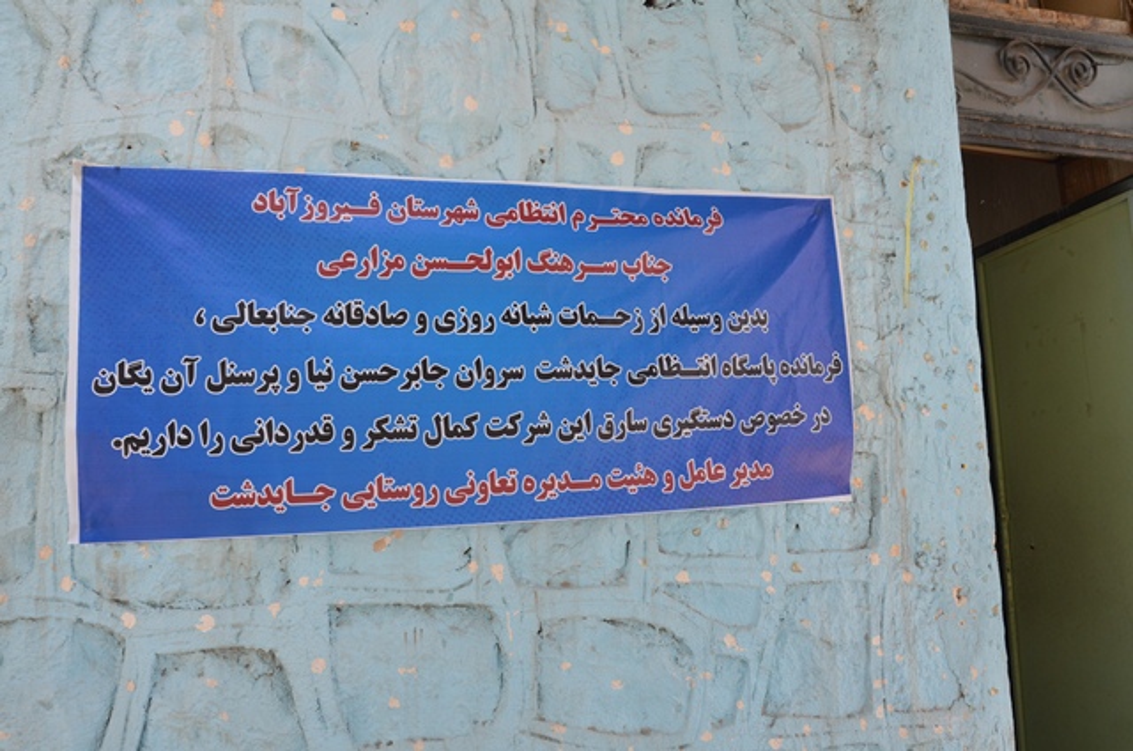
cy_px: 376
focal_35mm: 32
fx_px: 989
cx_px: 566
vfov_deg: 41.5
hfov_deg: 59.6
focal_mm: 21
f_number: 6.3
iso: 200
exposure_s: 1/160
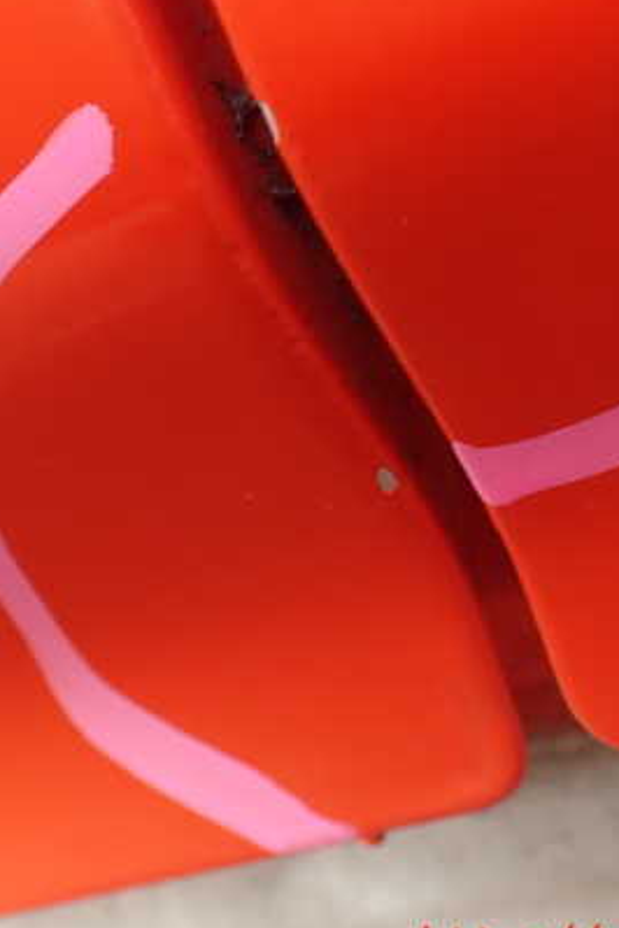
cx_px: 249
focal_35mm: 50
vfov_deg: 39.6
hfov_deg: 26.9
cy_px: 456
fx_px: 1289
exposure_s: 1/60
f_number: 2.4
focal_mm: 5.79
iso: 125
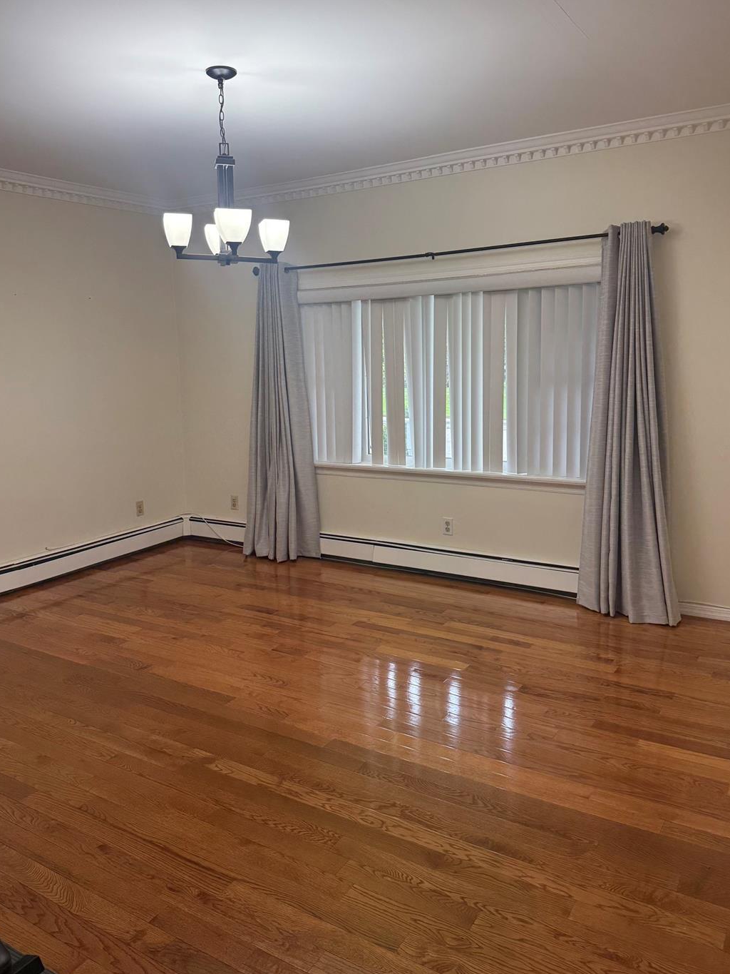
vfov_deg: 65.2
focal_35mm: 27
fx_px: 759
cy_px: 445
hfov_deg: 51.3
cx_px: 347
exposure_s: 1/120
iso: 200
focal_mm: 6.76
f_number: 1.78
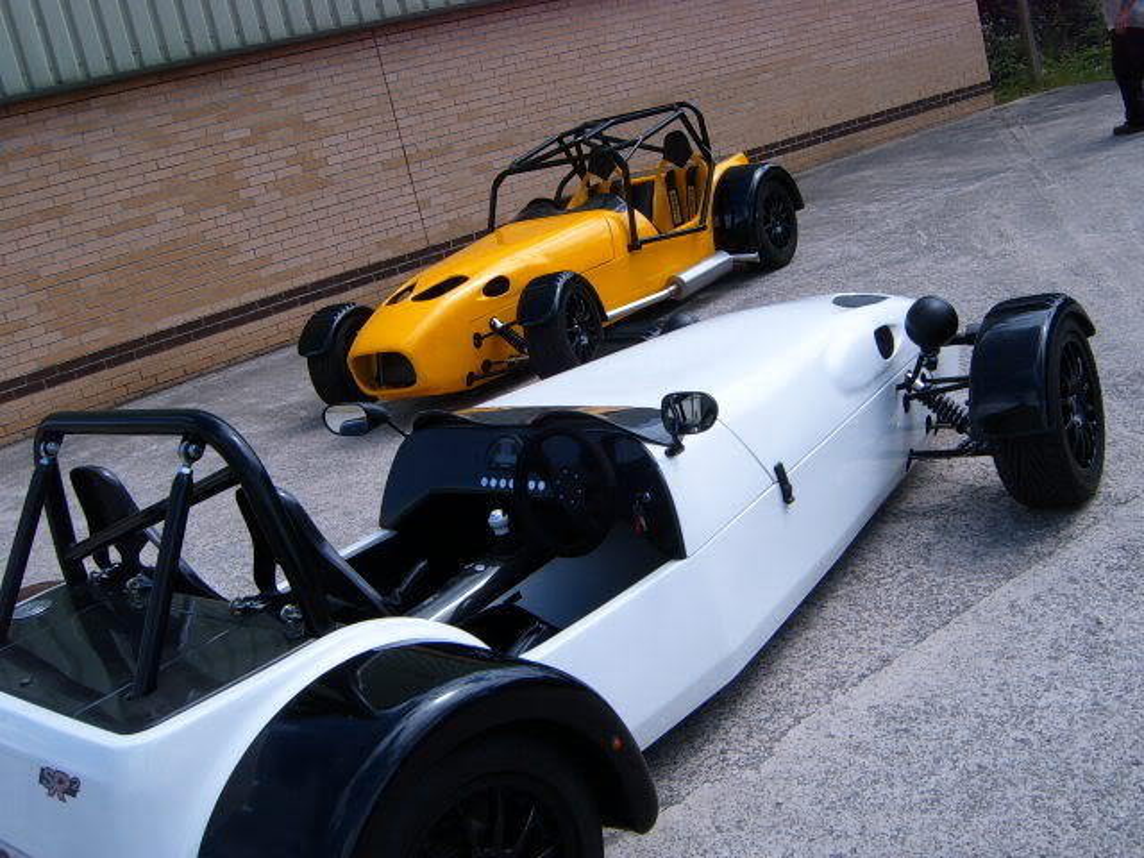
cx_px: 572
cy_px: 429
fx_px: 1256
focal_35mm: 38
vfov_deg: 37.7
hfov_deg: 49.0
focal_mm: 5.8
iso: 63
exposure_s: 1/250
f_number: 5.8
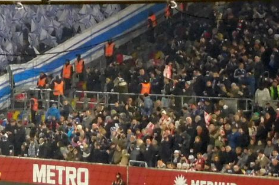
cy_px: -134
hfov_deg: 5.2
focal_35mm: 397
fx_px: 3075
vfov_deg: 3.4
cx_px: -141
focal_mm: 16.1
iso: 560
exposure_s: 1/60
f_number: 4.7
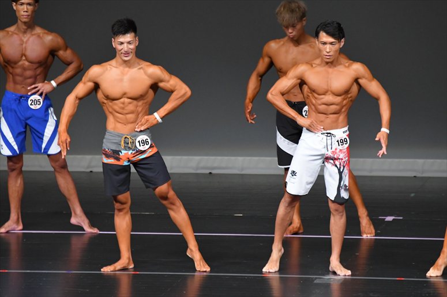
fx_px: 4654
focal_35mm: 375
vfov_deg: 3.7
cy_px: 148
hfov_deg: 5.5
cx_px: 224
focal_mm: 250
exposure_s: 1/400
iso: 4000
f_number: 5.6
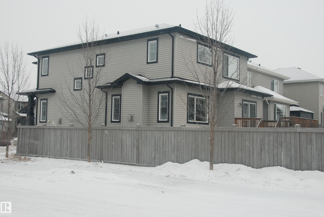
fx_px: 392
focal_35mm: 44
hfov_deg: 44.9
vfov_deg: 31.0
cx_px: 162
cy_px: 108
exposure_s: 1/200
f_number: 7.1
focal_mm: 29
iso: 100
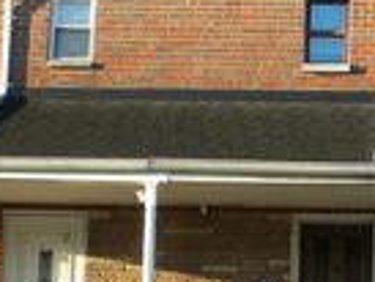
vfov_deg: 11.0
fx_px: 1464
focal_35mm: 135
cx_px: 359
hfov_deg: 14.4
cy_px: 133
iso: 175
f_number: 3.5
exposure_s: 1/500
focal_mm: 6.6
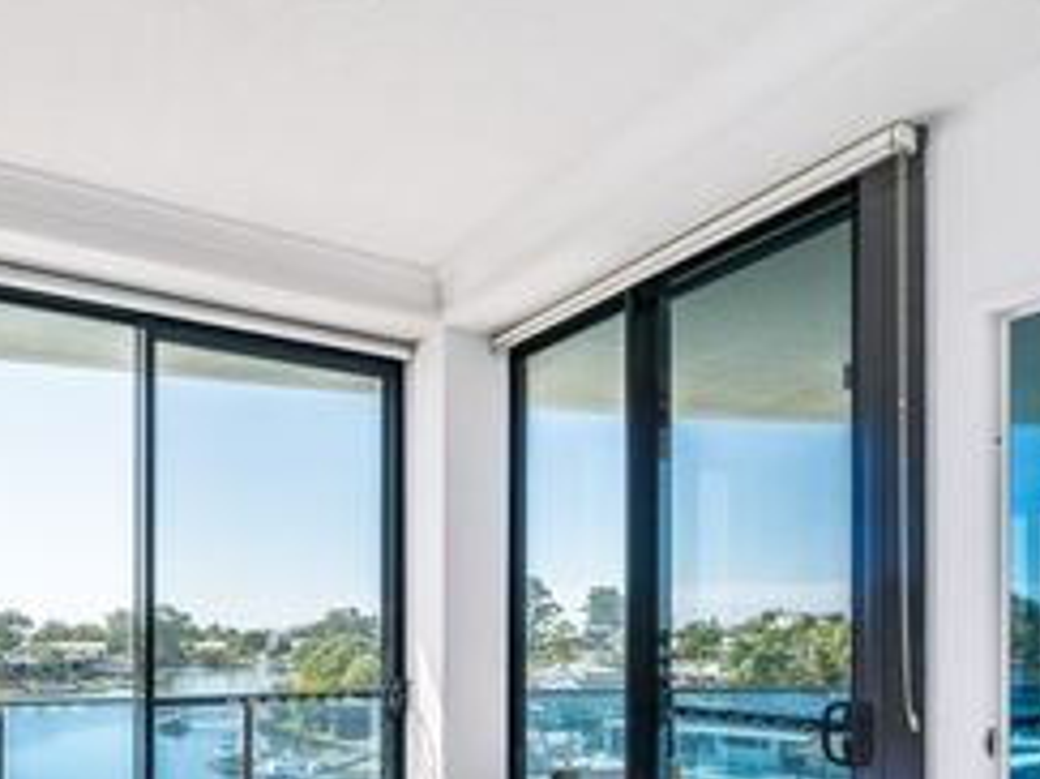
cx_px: 432
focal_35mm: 26
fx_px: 781
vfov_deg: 49.2
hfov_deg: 66.9
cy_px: 648
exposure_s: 1/50
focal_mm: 14
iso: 200
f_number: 13
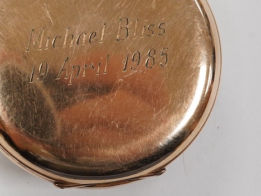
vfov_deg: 14.1
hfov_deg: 18.1
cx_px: -34
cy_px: 31
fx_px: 784
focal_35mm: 104
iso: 2500
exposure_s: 1/100
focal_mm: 30
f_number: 16
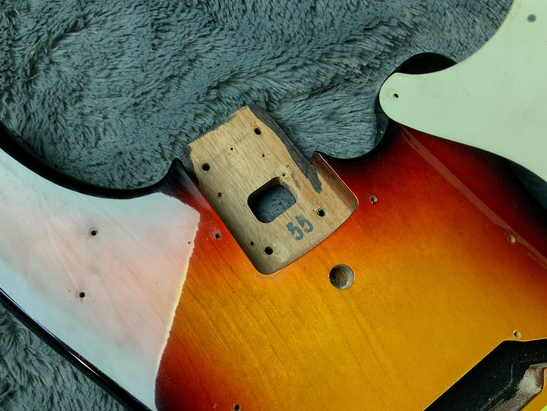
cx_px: 274
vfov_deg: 48.2
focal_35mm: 29
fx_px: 458
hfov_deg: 61.7
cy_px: 206
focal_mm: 3
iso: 50
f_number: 1.8
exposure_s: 1/60
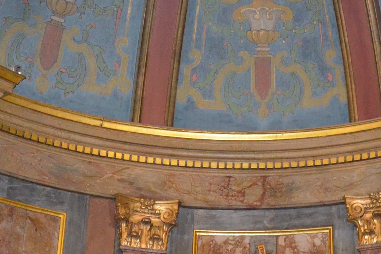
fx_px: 1323
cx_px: 266
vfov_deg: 10.6
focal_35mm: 125
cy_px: -123
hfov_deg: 16.3
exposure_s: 1/60
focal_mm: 24
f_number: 3.8
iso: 3200
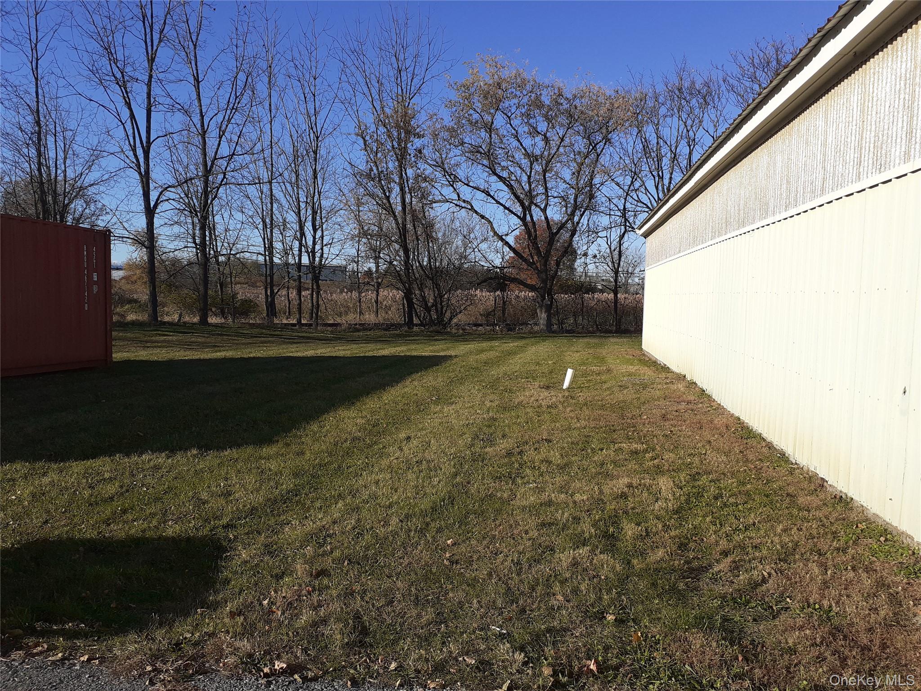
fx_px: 718
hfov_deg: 65.3
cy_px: 346
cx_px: 460
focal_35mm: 27
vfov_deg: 51.4
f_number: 1.9
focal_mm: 3.6
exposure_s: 1/1795
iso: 40
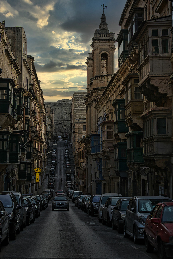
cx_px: 86
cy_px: 130
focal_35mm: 75
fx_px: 541
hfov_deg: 18.2
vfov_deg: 27.0
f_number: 8
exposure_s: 1/200
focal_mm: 50
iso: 400
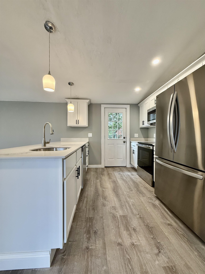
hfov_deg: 85.7
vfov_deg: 102.1
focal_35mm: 14
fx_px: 111
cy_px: 137
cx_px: 102
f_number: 2.2
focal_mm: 2.22
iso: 200
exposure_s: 1/120
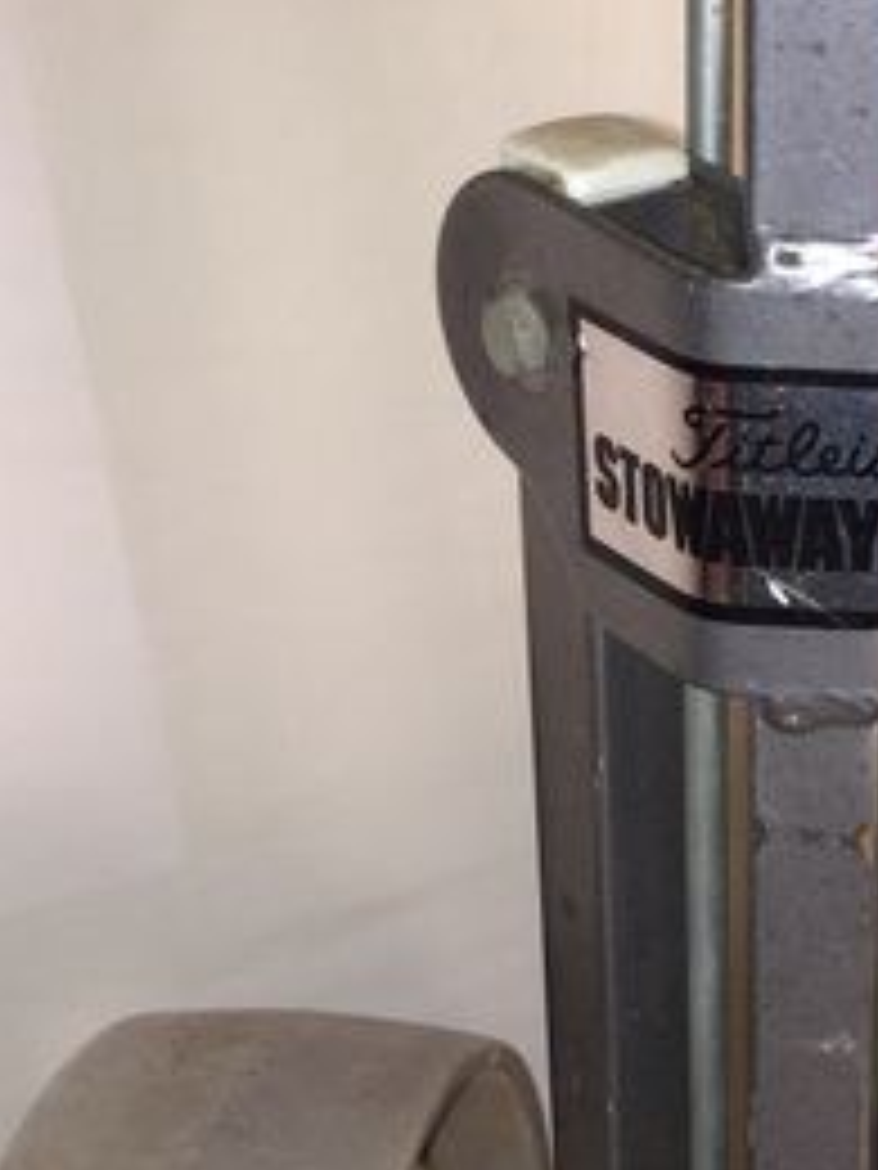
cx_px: 914
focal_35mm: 78
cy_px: 1046
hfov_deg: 18.3
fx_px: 2638
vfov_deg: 24.3
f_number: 2.2
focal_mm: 4.12
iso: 32
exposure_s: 1/33
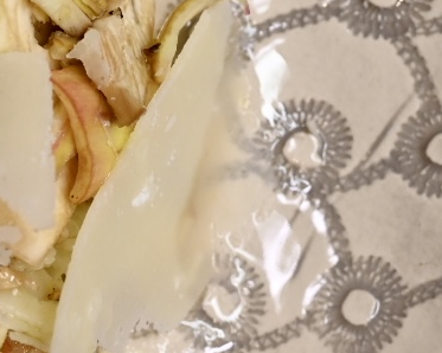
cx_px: -207
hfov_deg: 11.5
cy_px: 86
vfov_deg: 9.6
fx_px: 2105
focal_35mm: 161
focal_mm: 50
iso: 800
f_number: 4.5
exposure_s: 1/80
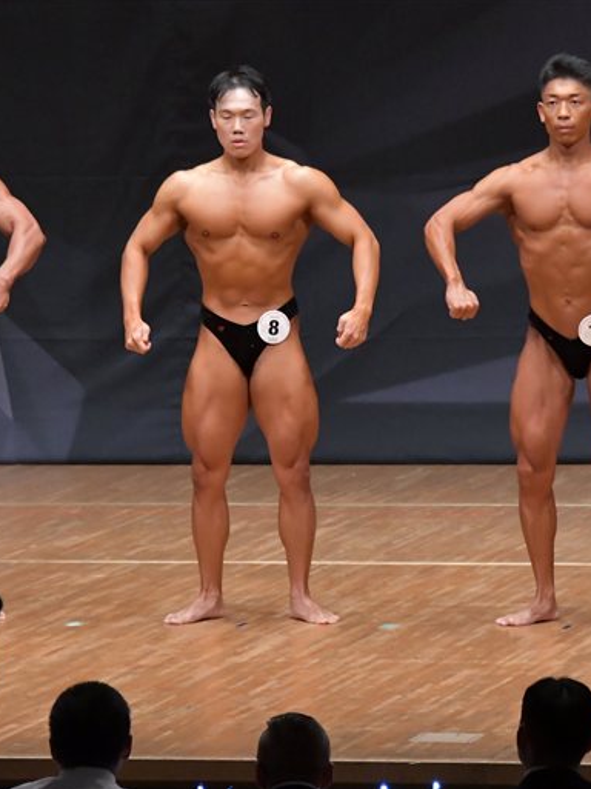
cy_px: 395
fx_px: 7453
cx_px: 265
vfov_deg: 6.1
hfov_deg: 4.5
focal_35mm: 327
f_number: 5.6
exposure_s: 1/400
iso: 6400
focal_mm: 150
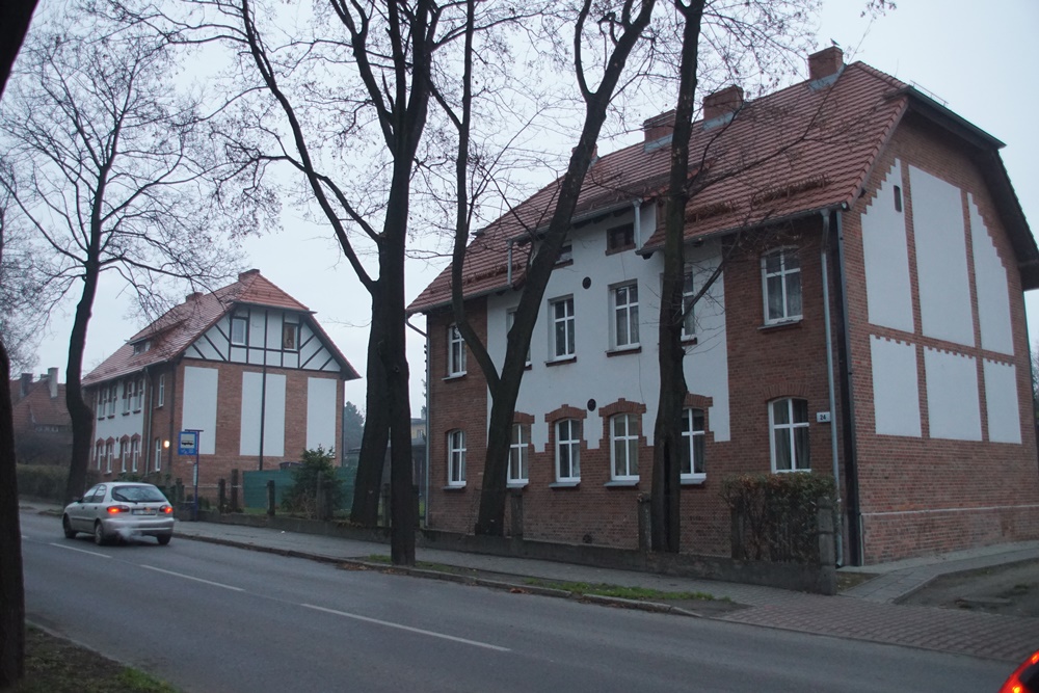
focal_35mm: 33
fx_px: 952
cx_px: 520
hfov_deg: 57.2
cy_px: 346
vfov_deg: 40.0
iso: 1600
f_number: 4
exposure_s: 1/160
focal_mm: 22
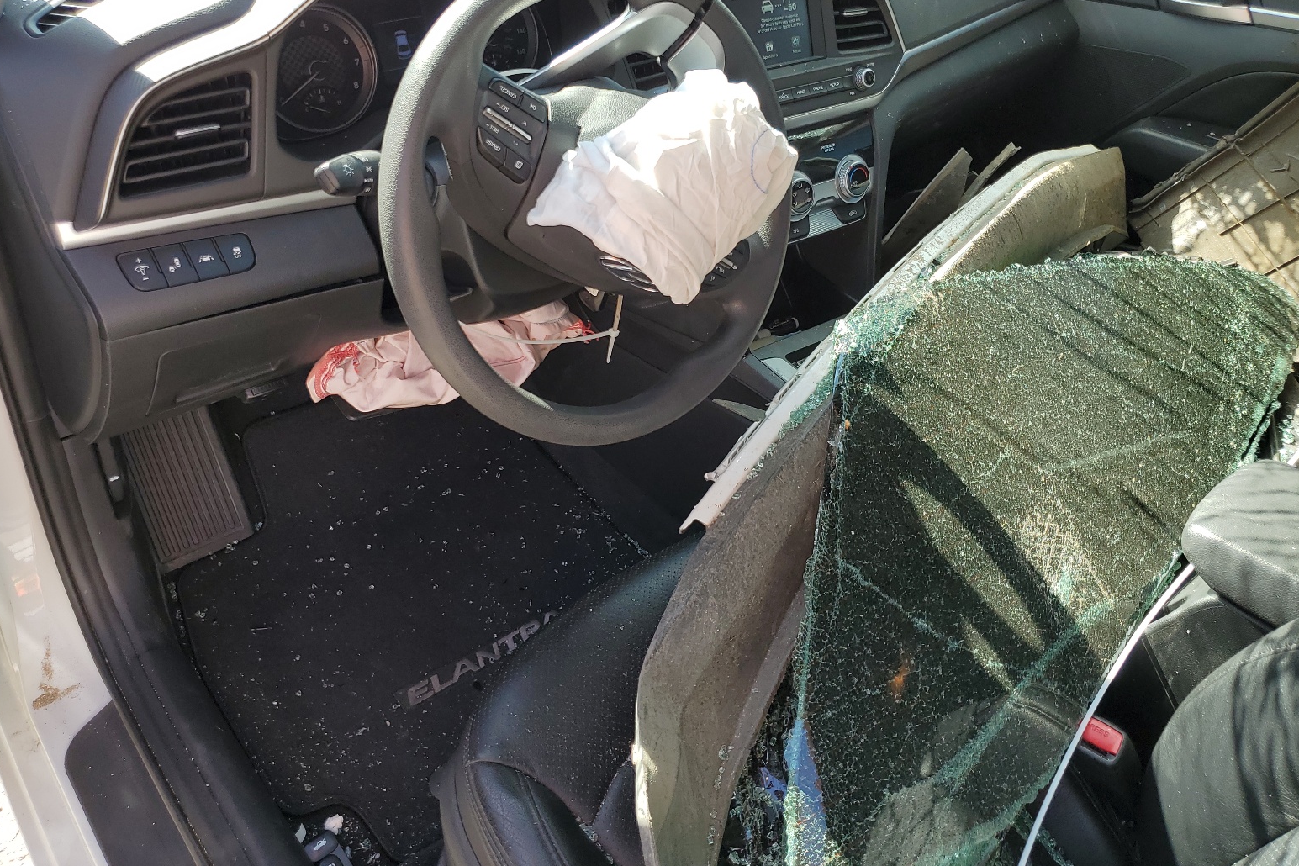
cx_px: 662
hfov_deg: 65.5
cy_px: 368
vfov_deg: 46.3
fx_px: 1010
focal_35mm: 28
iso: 50
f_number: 1.5
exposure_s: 1/385
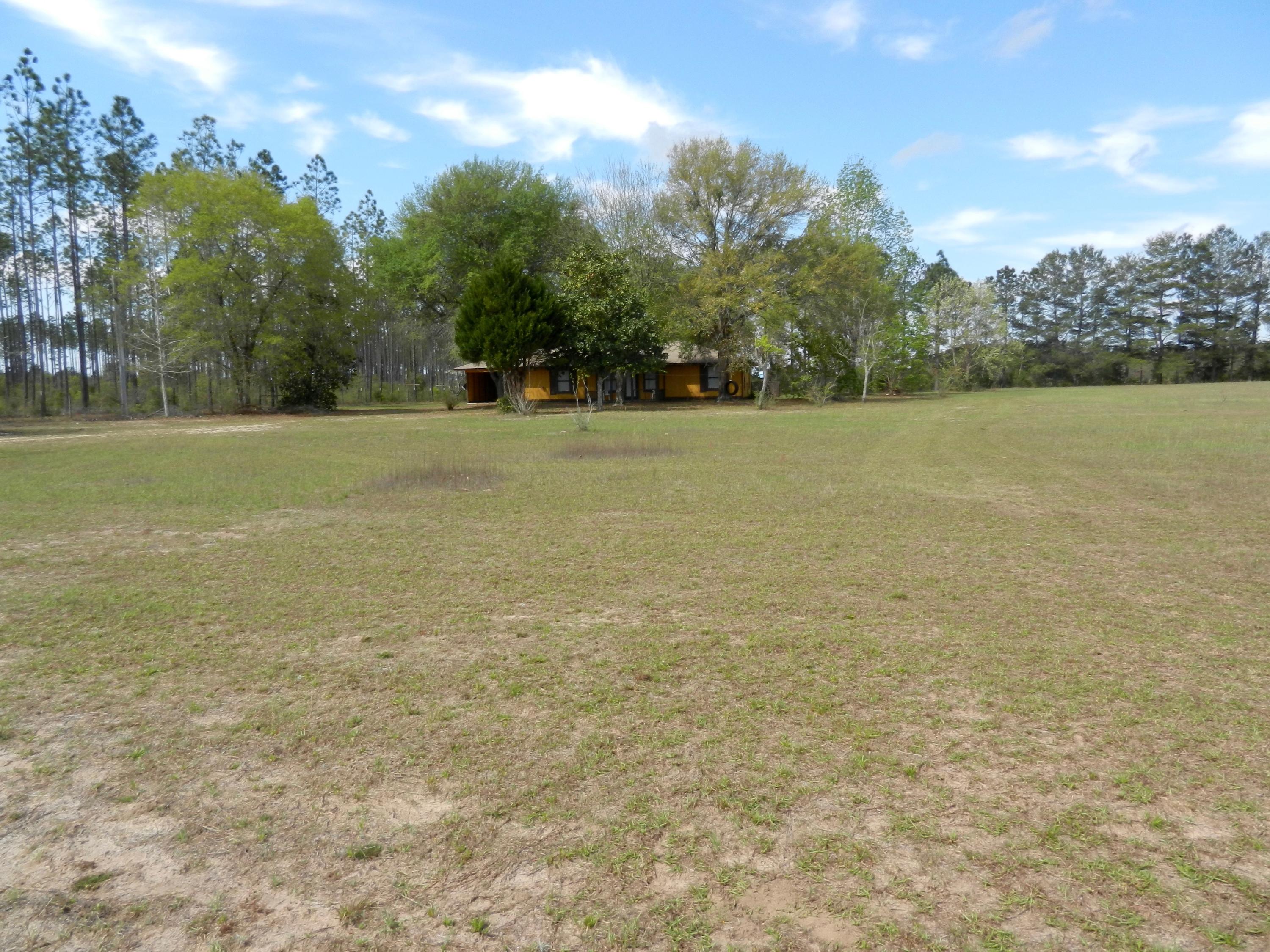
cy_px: 476
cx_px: 635
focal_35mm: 25
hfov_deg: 69.4
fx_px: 917
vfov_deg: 54.9
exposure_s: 1/800
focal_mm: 4.5
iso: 160
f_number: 3.5
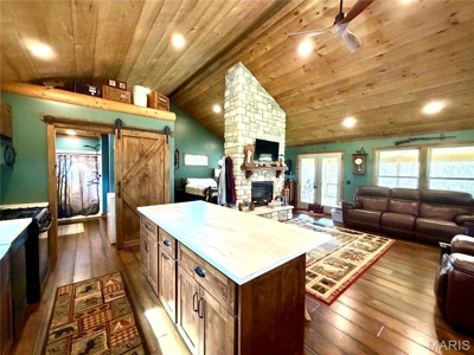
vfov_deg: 85.7
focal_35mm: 14
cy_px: 178
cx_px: 237
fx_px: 192
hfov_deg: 102.1
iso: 500
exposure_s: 1/60
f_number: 2.2
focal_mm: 2.22
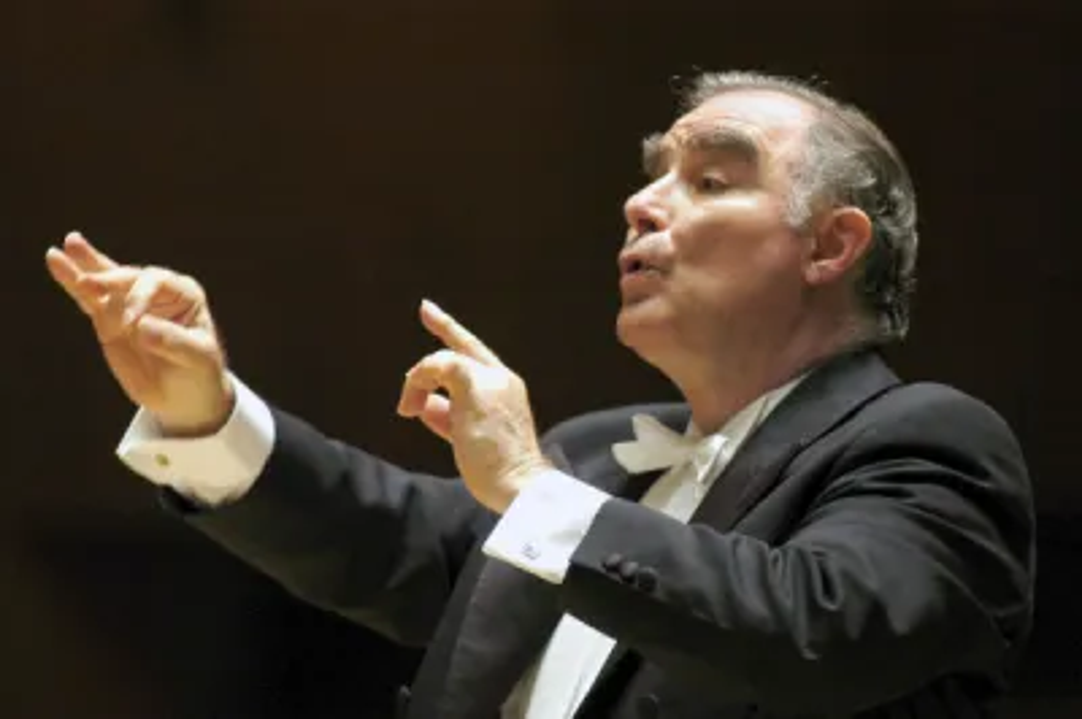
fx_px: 13514
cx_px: 541
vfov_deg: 3.0
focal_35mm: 450
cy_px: 360
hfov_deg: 4.6
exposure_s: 1/90
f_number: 3.3
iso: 320
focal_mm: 300
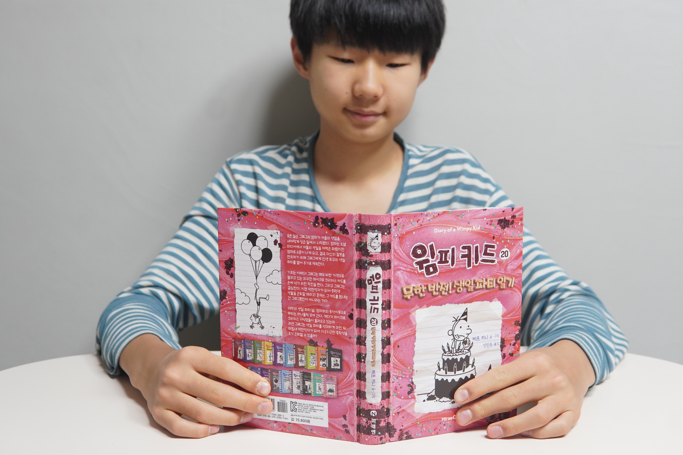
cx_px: 342
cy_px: 228
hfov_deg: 43.6
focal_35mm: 45
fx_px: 854
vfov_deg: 29.9
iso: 800
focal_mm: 30
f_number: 5
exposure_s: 1/50
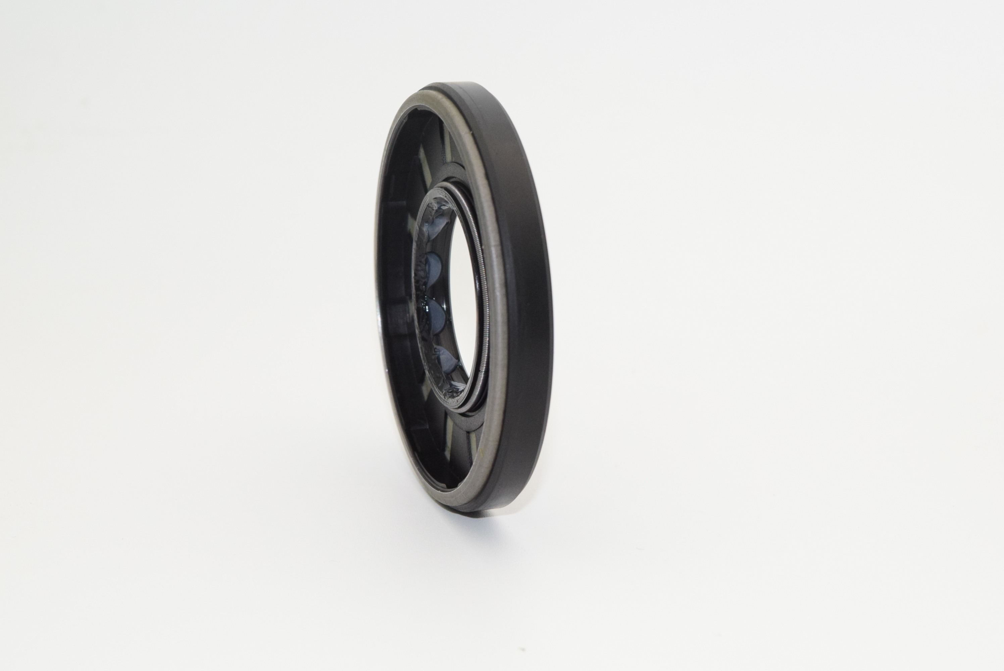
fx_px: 2303
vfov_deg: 16.6
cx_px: 502
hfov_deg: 24.6
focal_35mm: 82
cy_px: 336
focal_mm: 55
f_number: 11
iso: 1600
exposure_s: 1/60
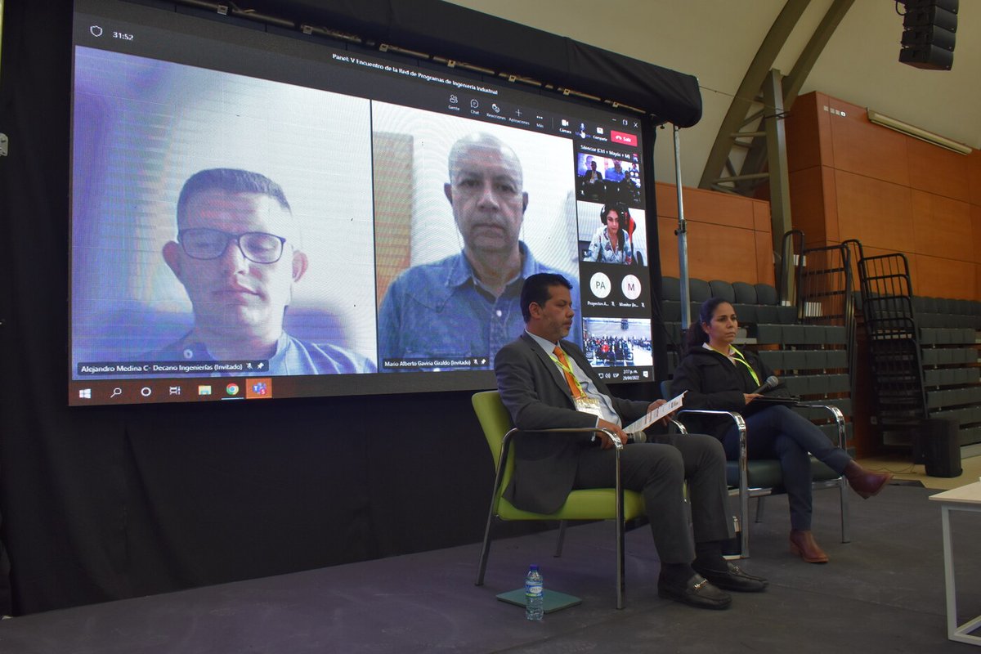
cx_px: 490
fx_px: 817
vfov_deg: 43.6
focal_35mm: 30
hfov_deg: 61.9
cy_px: 327
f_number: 6.3
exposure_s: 1/160
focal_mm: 20
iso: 800
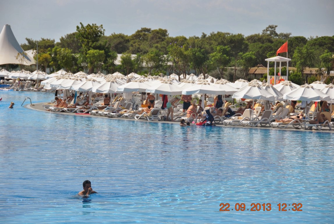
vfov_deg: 9.7
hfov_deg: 14.4
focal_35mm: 142
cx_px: 167
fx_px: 1324
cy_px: 112
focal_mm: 95
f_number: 7.1
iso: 100
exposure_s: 1/800
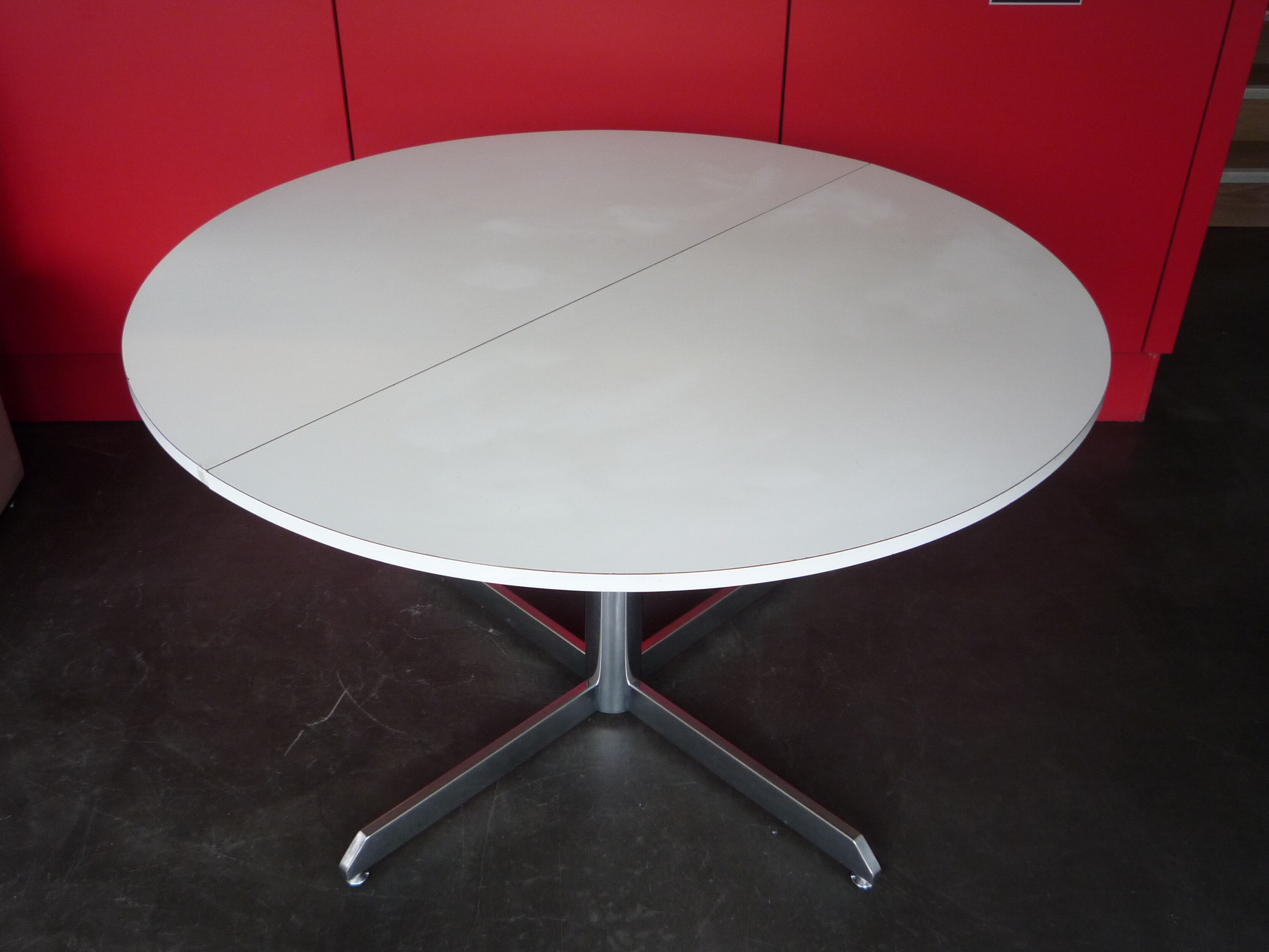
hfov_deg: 55.4
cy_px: 502
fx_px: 1210
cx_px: 636
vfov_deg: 42.9
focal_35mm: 33
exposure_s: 1/30
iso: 160
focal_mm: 5.2
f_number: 3.3
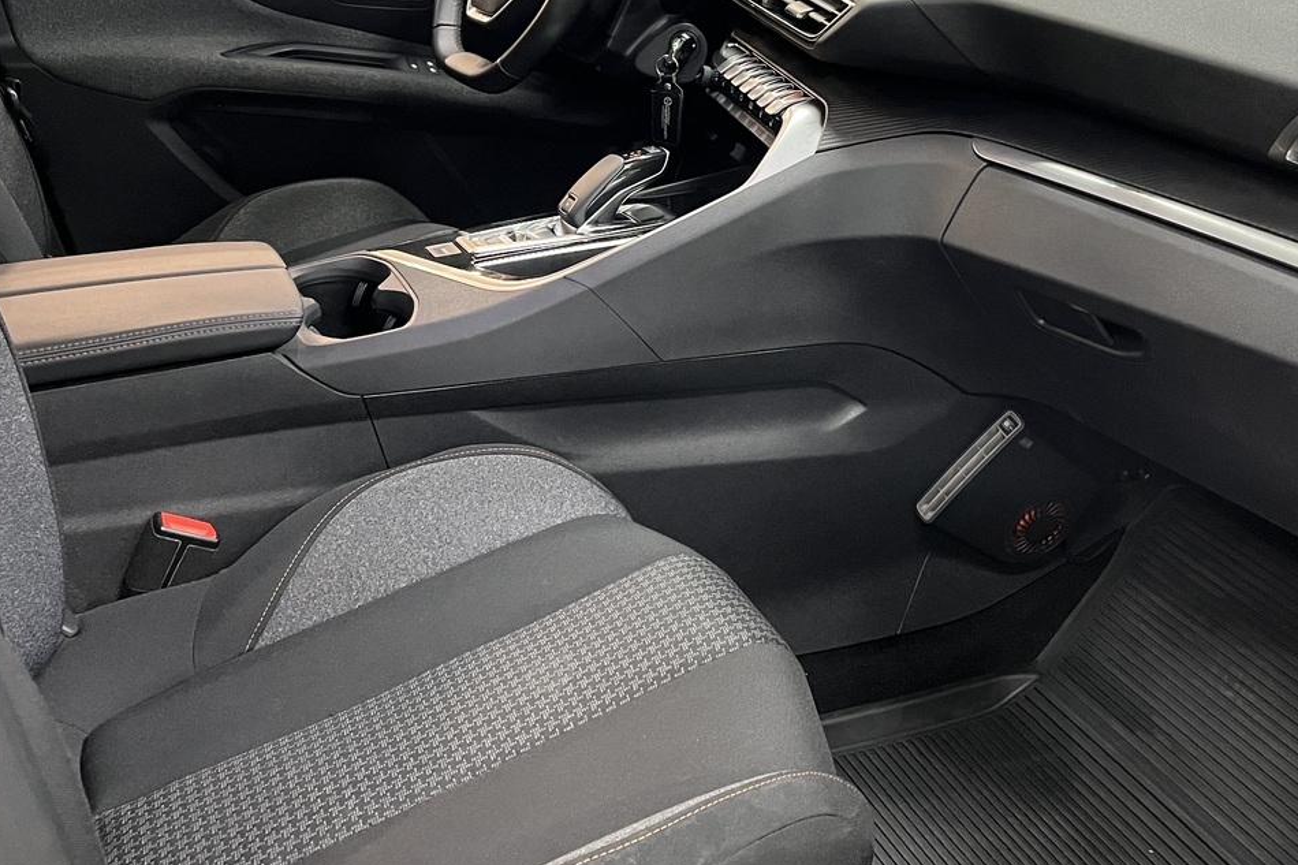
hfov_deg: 47.3
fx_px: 1478
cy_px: 232
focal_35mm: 41
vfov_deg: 32.1
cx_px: 730
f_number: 1.6
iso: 500
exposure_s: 1/50
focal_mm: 5.1
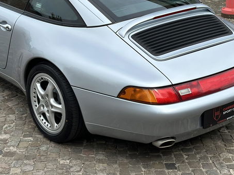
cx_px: 90
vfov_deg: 17.9
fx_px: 554
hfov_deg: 23.8
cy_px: 65
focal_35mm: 82
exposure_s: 1/3472
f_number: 1.78
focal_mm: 6.86
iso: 100
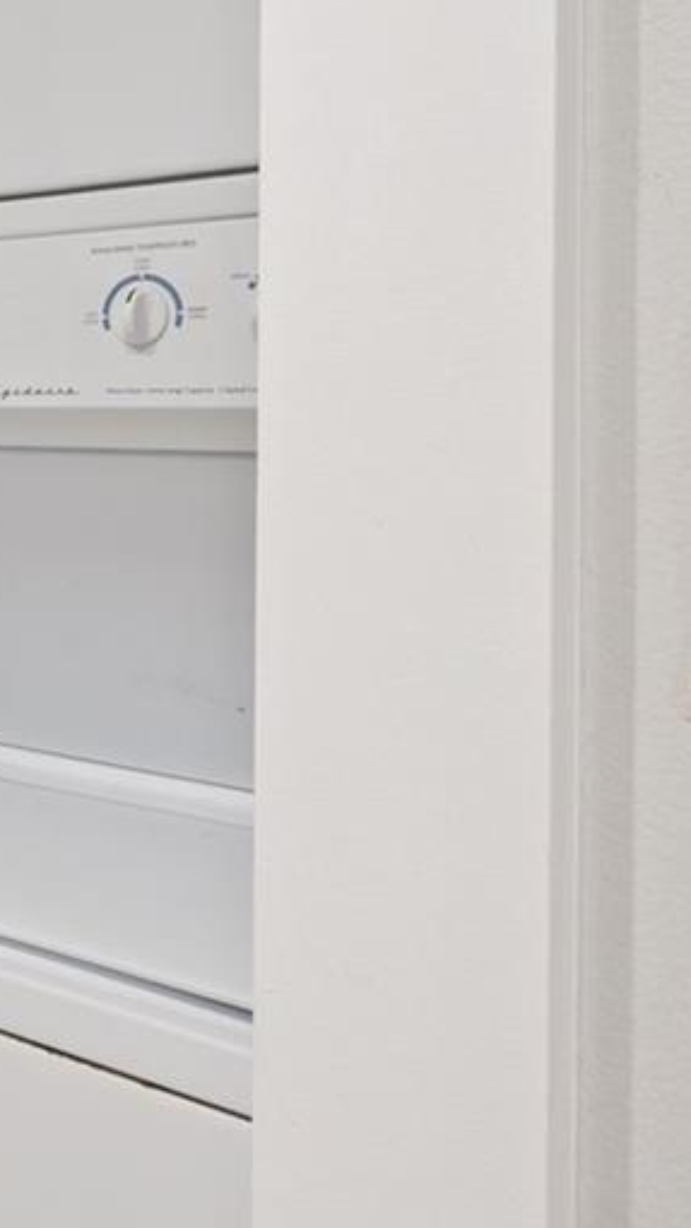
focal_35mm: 46
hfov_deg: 19.4
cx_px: -556
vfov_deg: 44.4
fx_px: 1498
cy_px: 504
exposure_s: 1/1.67
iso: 200
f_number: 8
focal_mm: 14
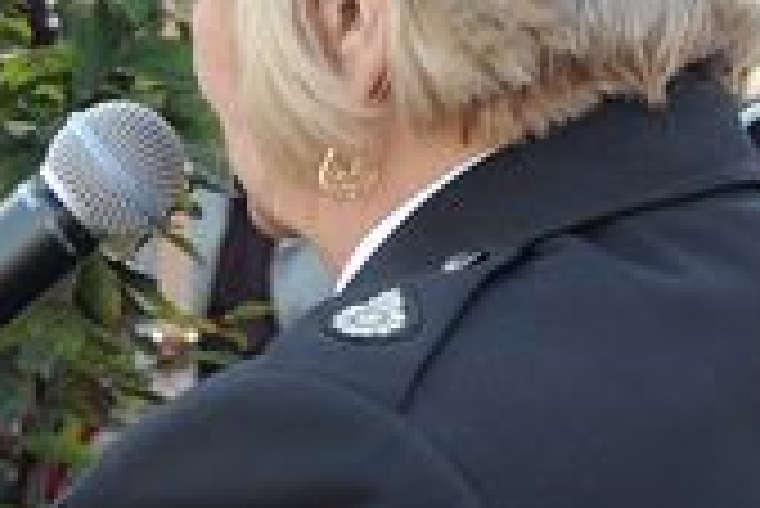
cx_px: -360
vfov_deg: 4.8
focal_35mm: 286
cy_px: 402
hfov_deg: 7.1
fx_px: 6043
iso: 400
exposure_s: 1/160
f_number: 6.3
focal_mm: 38
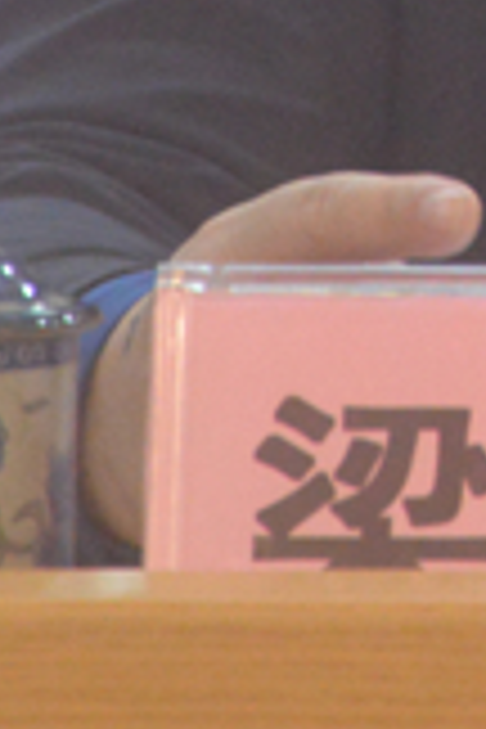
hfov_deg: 1.6
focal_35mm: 877
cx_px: 999
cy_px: -495
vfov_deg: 2.3
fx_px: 17753
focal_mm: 105
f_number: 5.6
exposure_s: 1/60
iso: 2800
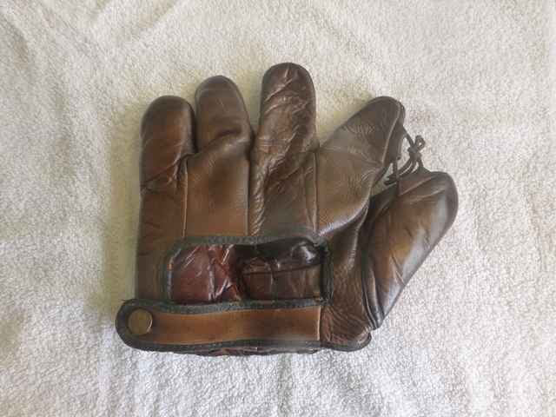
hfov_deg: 69.4
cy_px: 208
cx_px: 278
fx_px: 402
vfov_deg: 54.9
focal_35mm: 25
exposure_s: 1/100
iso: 160
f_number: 3.3
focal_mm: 4.3
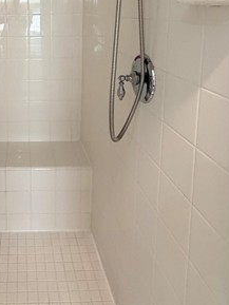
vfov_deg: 52.6
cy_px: 41
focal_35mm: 31
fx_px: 273
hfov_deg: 41.8
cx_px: 22
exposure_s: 1/60
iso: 250
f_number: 2.2
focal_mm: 2.22
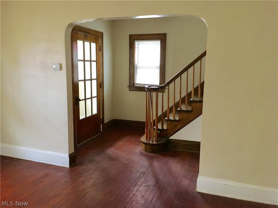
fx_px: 233
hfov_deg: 61.7
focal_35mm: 29
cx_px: 139
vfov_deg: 48.2
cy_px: 104
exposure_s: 1/30
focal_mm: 4.15
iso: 160
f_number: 2.2
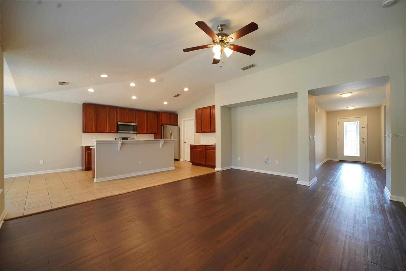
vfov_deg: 81.2
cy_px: 136
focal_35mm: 14
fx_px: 158
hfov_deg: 104.3
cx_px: 203
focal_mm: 14
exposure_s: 1/13
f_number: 7.1
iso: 320
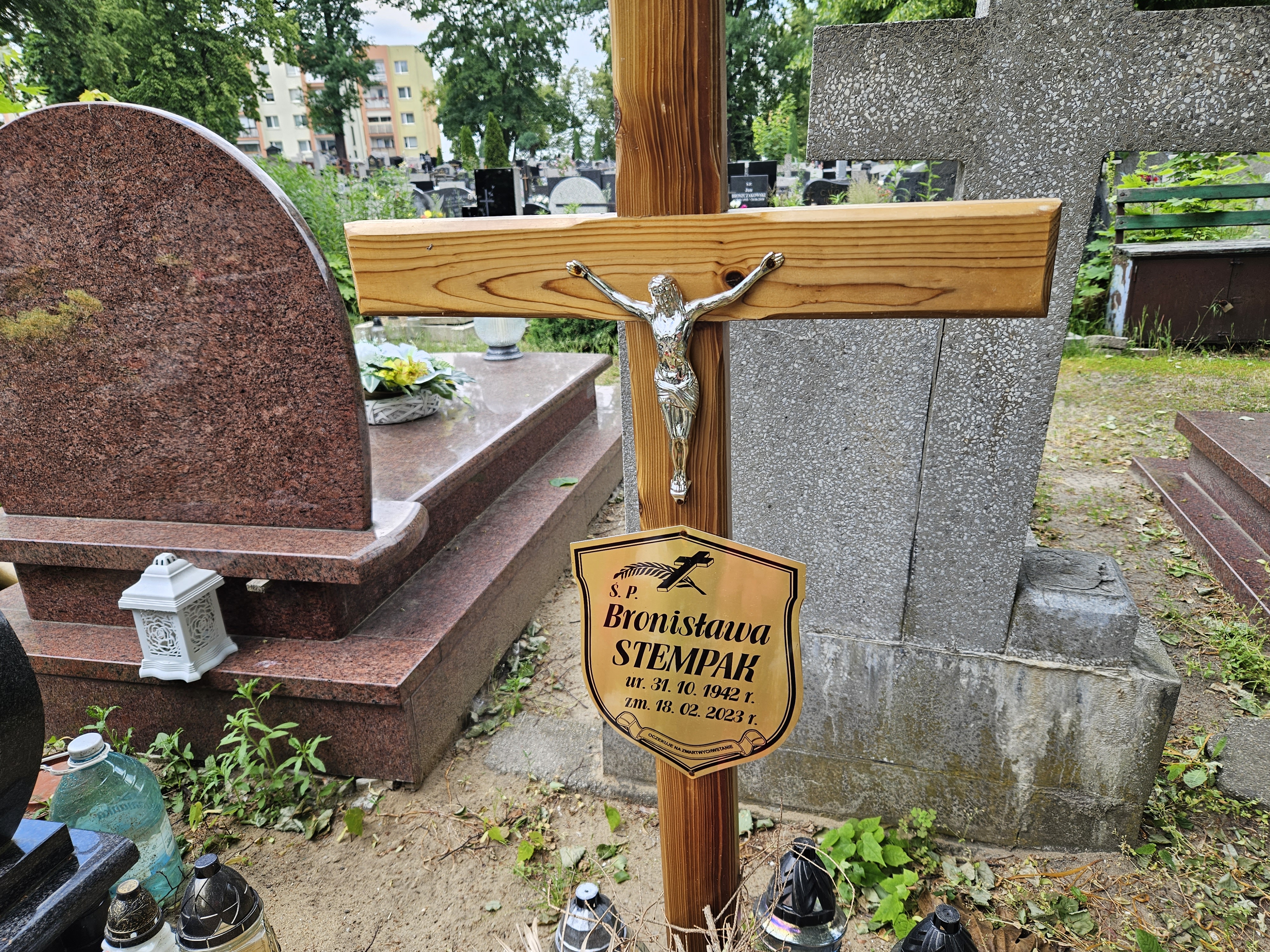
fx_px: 844
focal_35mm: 23
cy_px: 476
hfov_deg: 73.9
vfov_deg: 58.9
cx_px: 635
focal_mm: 5.4
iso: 25
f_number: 1.8
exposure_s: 1/180
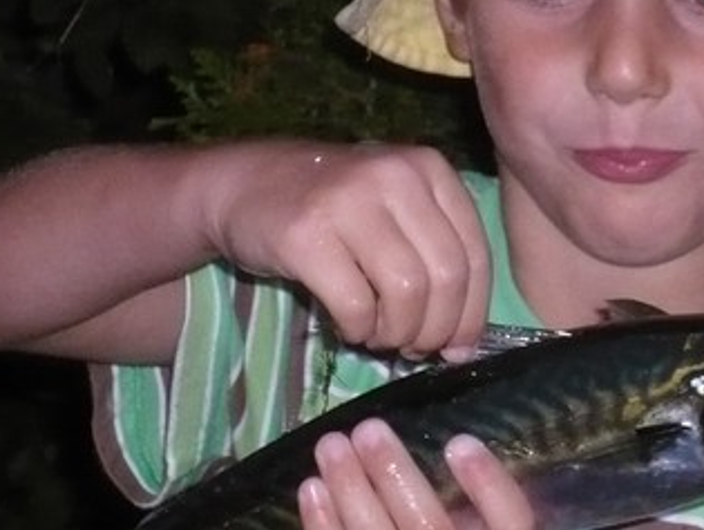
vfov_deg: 5.6
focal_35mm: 266
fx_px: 5416
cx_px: 563
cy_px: 186
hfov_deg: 7.4
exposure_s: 1/30
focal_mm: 14.8
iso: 320
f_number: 4.6
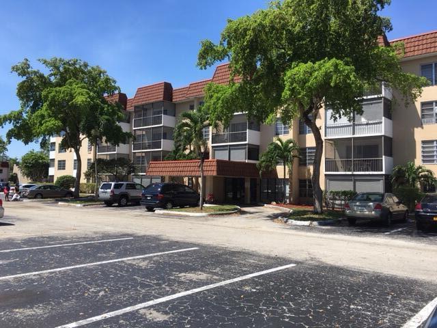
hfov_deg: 61.7
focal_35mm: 29
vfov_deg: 48.2
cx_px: 218
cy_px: 164
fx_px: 366
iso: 25
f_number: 2.2
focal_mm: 4.15
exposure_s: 1/1326
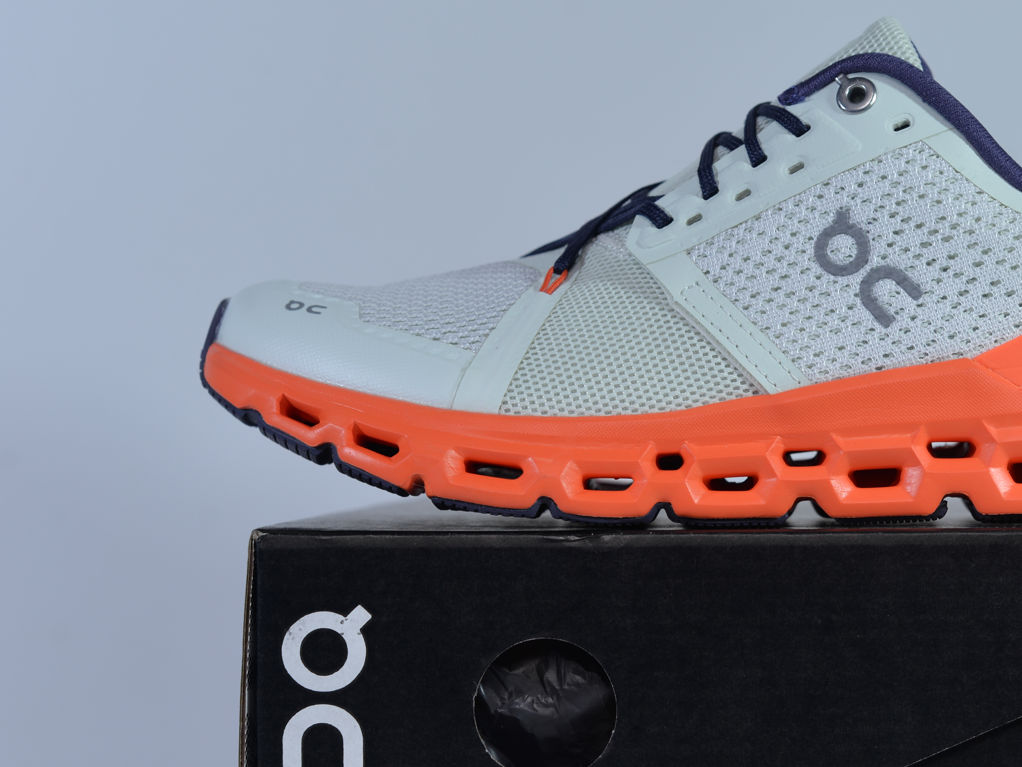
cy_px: 488
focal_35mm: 85
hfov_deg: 22.8
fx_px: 2510
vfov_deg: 17.3
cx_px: 766
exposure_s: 1/320
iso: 100
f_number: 5.6
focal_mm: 50
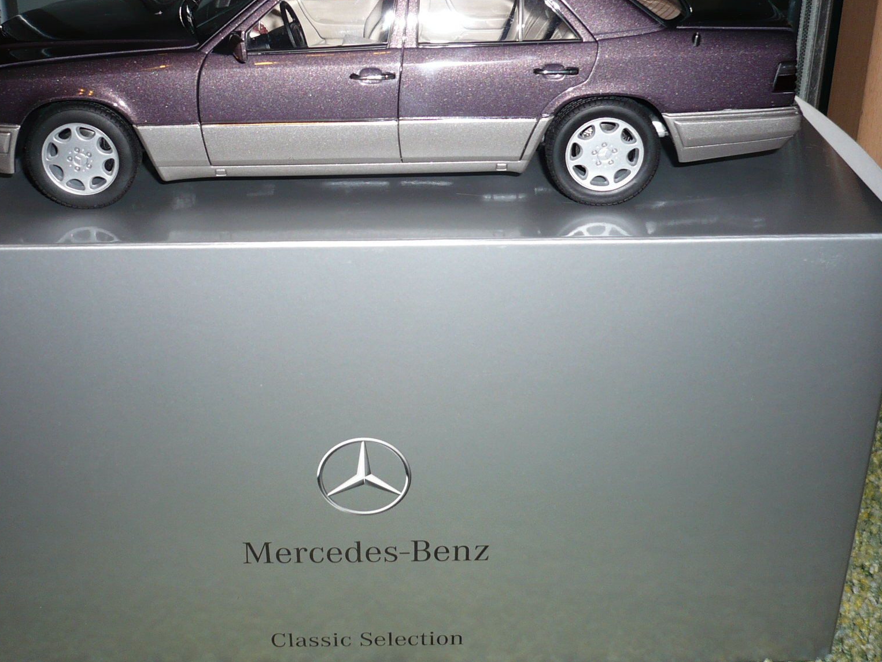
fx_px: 1198
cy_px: 234
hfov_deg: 40.3
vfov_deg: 30.7
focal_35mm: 47
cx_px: 371
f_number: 2.8
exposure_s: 1/30
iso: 100
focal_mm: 5.8
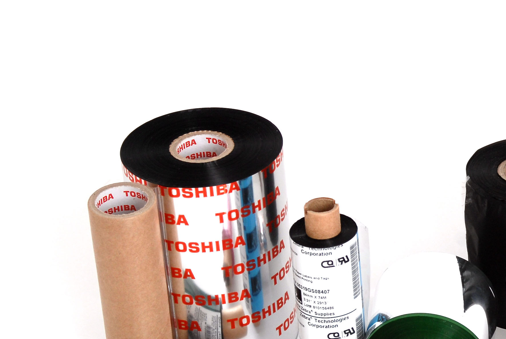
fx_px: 2084
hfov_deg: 13.6
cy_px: 301
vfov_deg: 9.3
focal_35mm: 148
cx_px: 518
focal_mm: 45
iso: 200
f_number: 9
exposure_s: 1/125
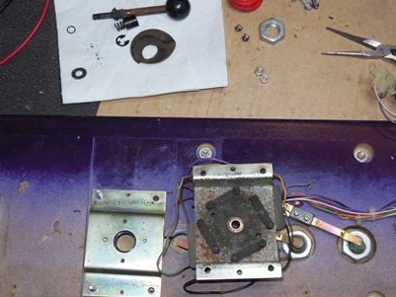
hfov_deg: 39.6
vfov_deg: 30.3
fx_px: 549
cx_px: 210
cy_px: 136
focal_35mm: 48
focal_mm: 7.7
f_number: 3.8
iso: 125
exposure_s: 1/30
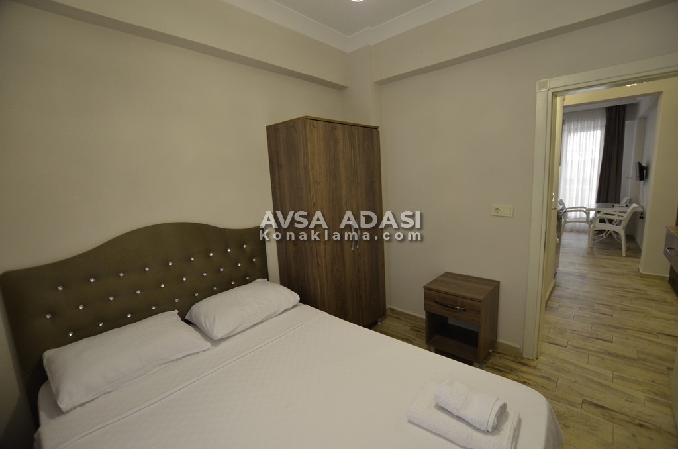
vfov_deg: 77.1
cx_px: 339
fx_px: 282
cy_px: 224
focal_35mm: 15
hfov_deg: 100.5
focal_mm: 10
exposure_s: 1/45
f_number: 3.5
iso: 800
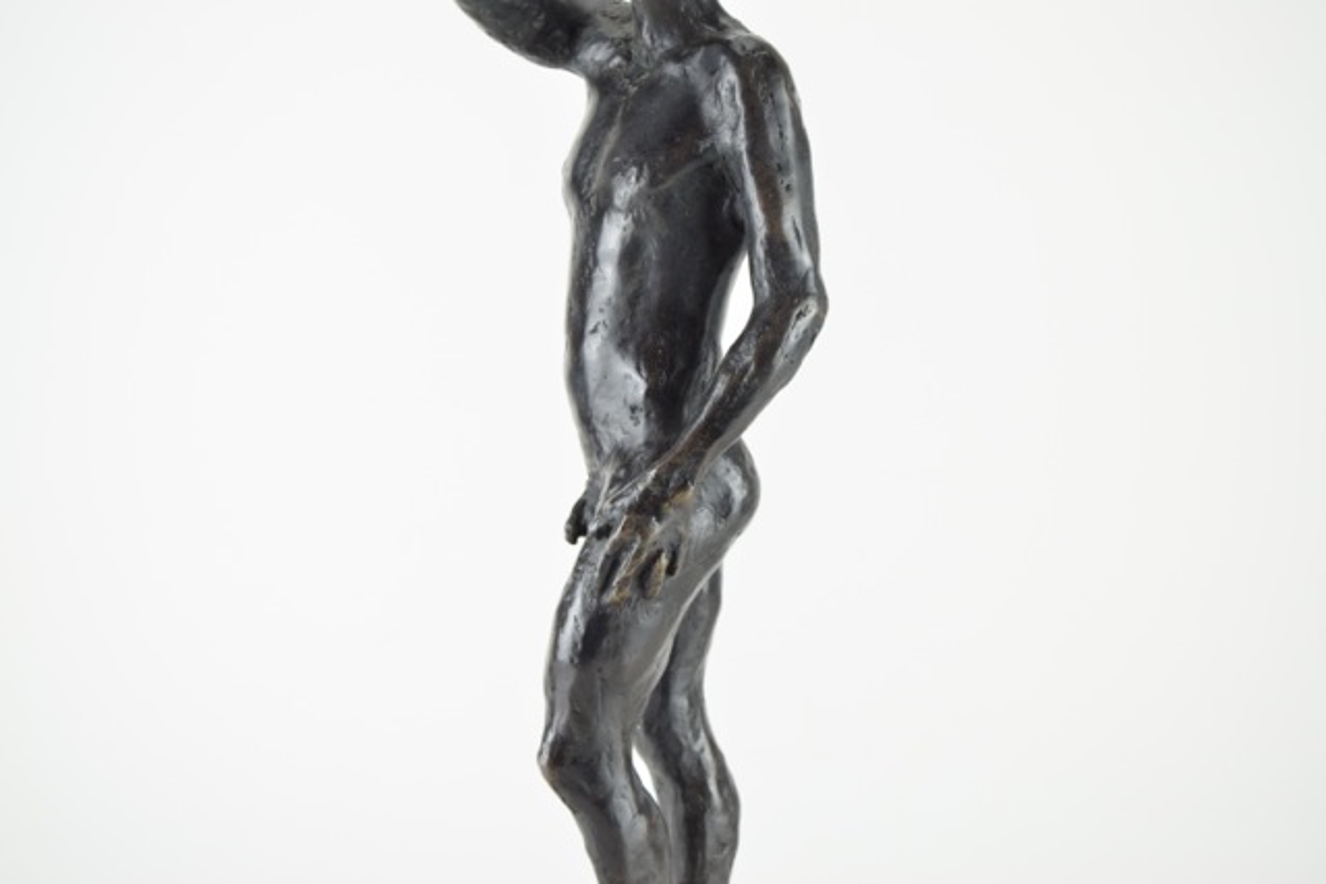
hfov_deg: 38.9
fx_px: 1879
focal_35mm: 51
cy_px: 442
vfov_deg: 26.5
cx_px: 663
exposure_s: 1/125
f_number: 5.6
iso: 800
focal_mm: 34
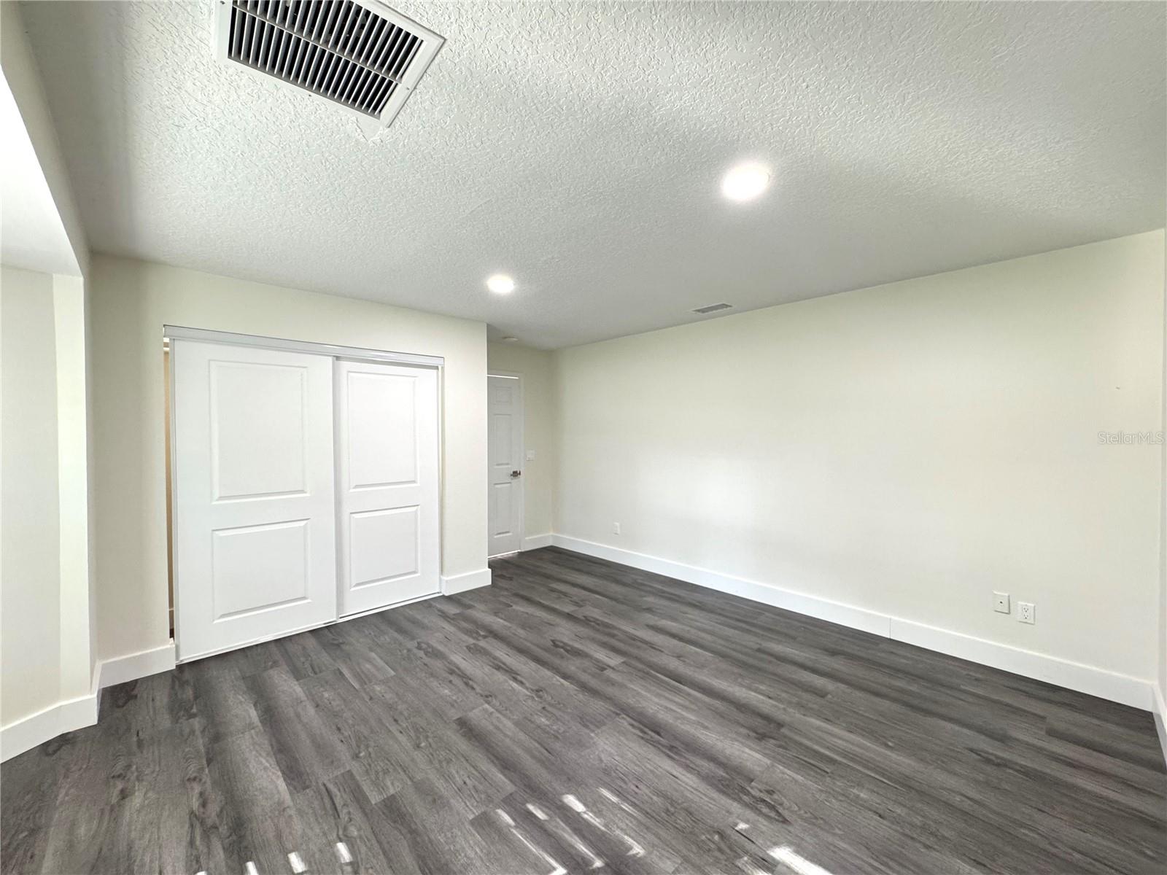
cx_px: 584
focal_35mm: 14
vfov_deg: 85.7
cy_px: 438
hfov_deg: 102.1
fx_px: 472
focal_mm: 2.22
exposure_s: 1/60
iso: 250
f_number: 2.2
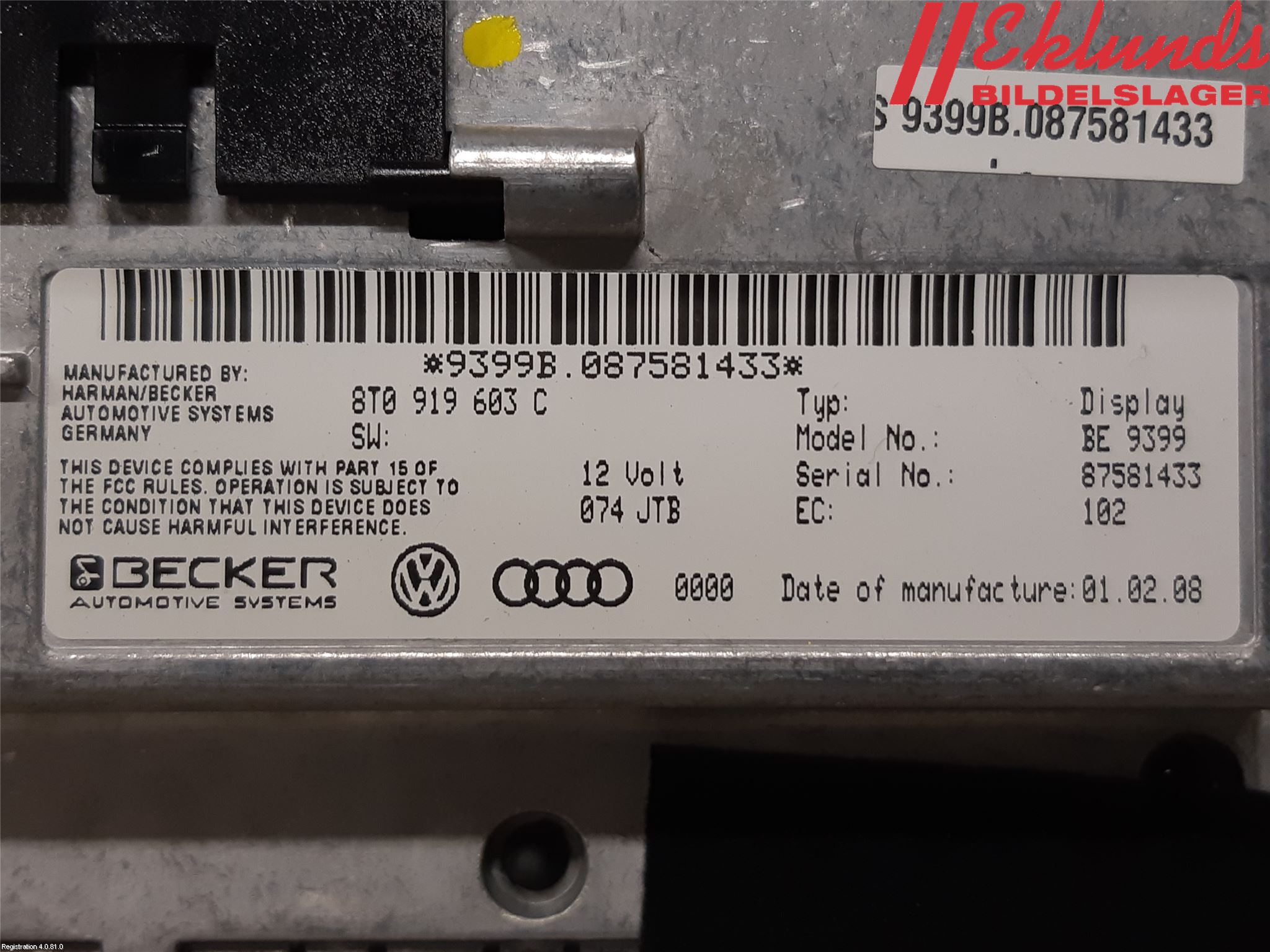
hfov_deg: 67.3
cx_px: 635
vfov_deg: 53.1
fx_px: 954
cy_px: 476
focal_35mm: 26
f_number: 1.7
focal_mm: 3.93
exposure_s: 1/50
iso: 80
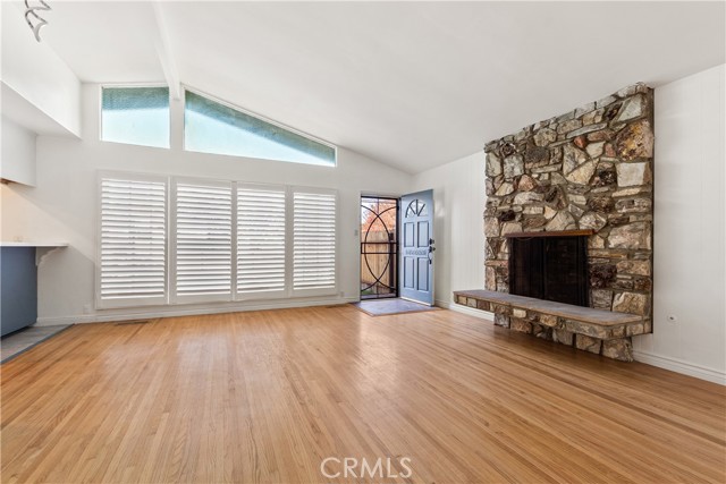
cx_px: 363
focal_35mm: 15
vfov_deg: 77.4
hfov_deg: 100.4
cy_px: 242
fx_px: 303
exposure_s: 1/8
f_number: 8
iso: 400
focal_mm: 10
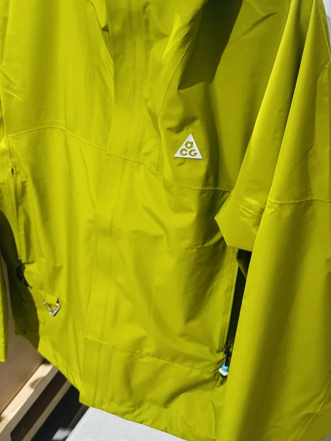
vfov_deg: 44.2
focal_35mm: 42
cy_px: 150
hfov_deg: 34.3
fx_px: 536
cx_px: 160
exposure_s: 1/100
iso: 80
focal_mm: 6.86
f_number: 1.78
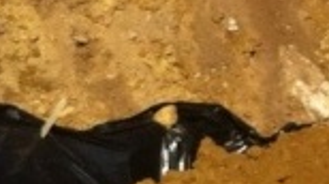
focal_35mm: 254
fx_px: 2212
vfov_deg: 4.6
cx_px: 346
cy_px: -341
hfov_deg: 8.4
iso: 80
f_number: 2.8
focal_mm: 3.85
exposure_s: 1/1774
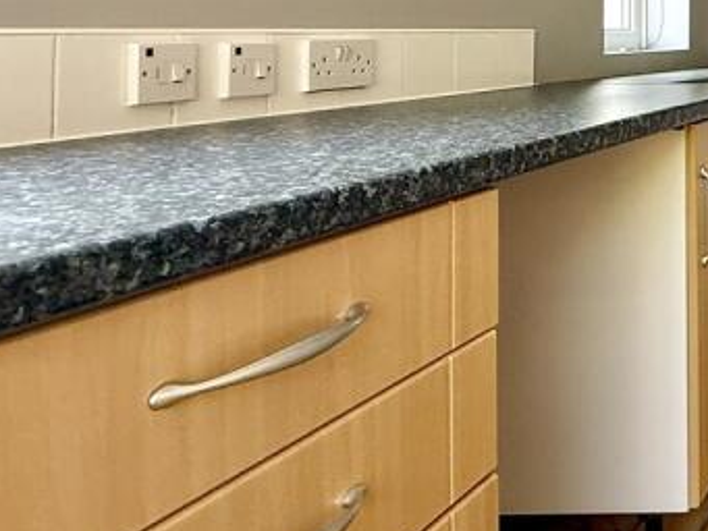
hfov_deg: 30.1
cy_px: 25
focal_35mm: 42
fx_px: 859
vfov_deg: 32.2
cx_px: 1013
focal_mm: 2.22
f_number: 2.2
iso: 125
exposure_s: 1/99
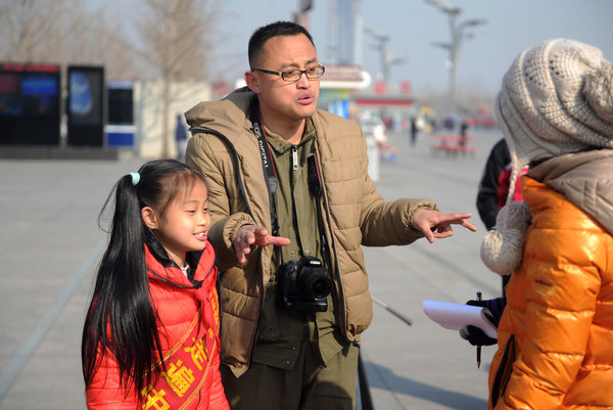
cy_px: 205
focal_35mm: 70
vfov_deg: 19.5
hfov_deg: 28.8
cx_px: 306
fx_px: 1193
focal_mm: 70
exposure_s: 1/1000
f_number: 3.5
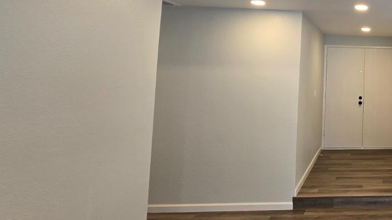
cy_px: 53
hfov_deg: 49.9
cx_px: 406
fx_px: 312
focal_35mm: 30
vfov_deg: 37.9
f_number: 2.2
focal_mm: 2.2
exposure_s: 1/60
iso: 100
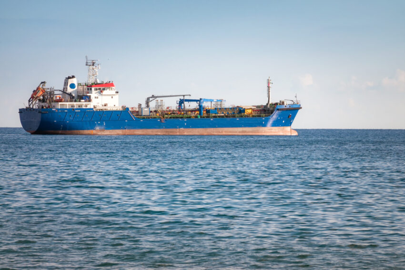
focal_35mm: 225
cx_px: 202
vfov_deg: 6.1
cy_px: 135
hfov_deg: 9.1
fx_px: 2532
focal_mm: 150
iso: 200
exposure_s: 1/200
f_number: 14
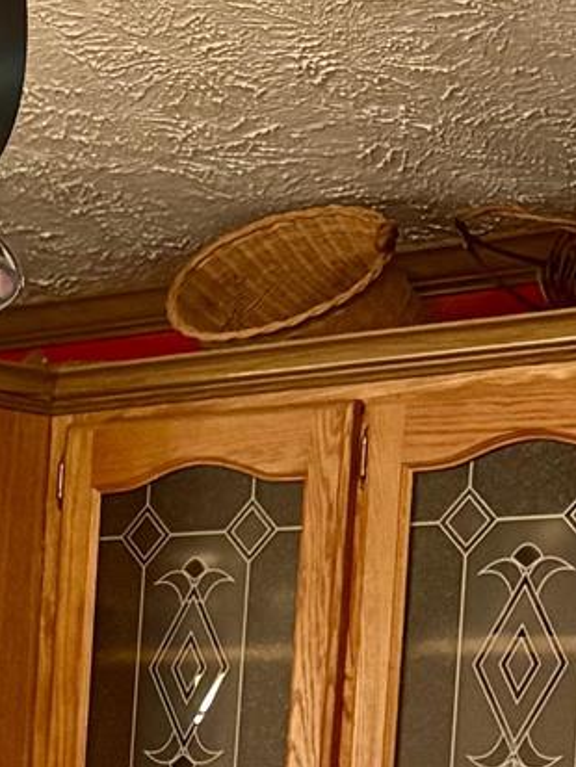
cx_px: -613
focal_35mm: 145
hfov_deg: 9.5
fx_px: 3215
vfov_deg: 12.8
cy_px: 1216
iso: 160
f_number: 1.6
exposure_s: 1/60
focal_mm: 5.96
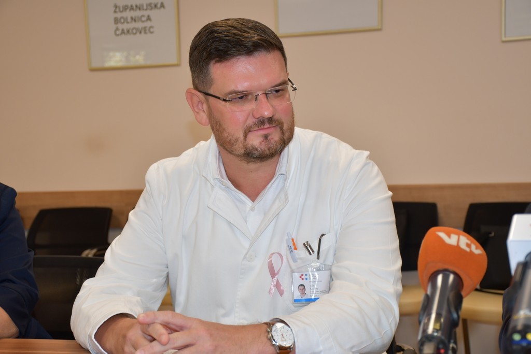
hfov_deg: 33.4
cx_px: 266
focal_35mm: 60
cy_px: 177
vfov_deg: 22.6
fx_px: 885
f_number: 4.5
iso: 400
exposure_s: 1/100
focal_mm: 40
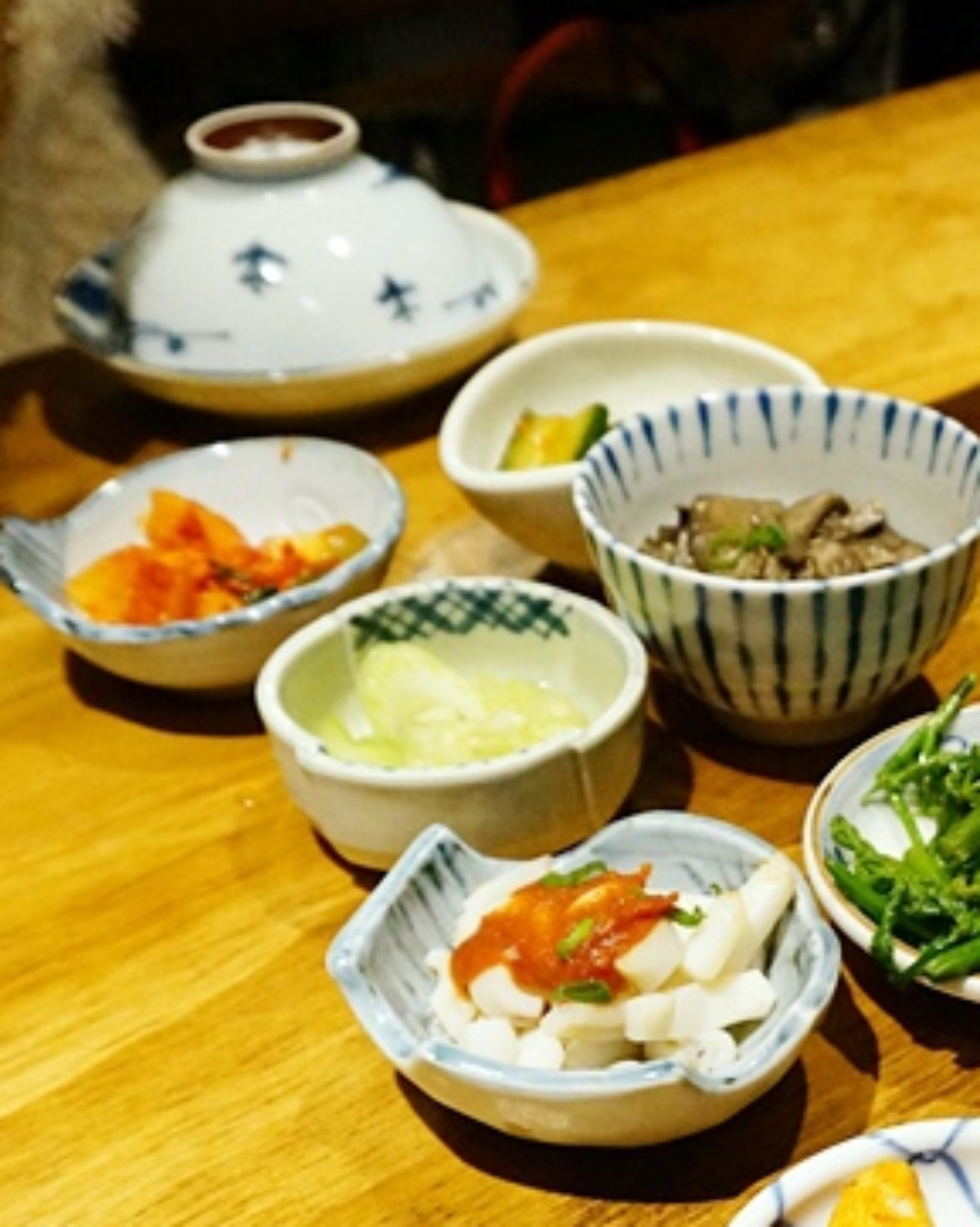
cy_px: 1054
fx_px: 2033
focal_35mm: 56
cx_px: 888
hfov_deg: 26.2
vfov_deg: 32.3
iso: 3200
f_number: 4.5
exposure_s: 1/100
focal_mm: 18
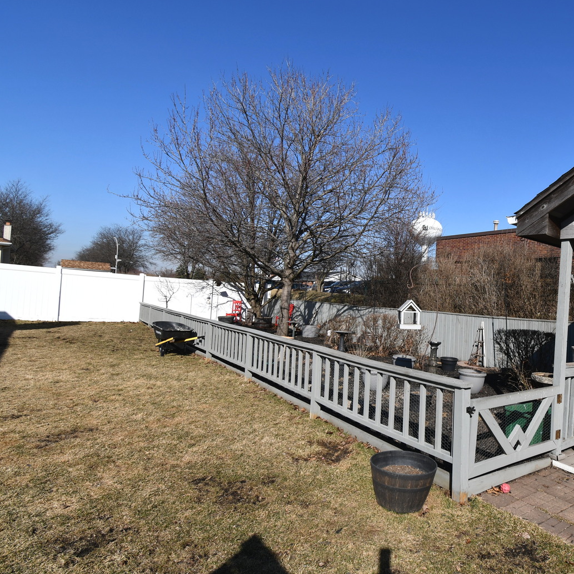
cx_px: 419
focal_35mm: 20
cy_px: 279
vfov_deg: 74.8
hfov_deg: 70.6
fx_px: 375
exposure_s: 1/400
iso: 100
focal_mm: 10
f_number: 10
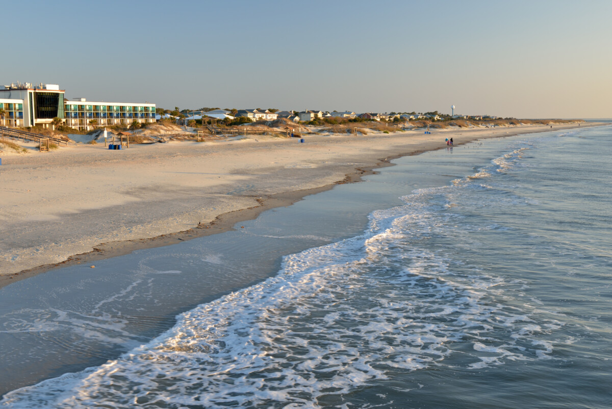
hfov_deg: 46.4
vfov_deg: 31.9
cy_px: 204
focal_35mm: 42
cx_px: 306
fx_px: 714
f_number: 11
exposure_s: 1/15
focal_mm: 42
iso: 200
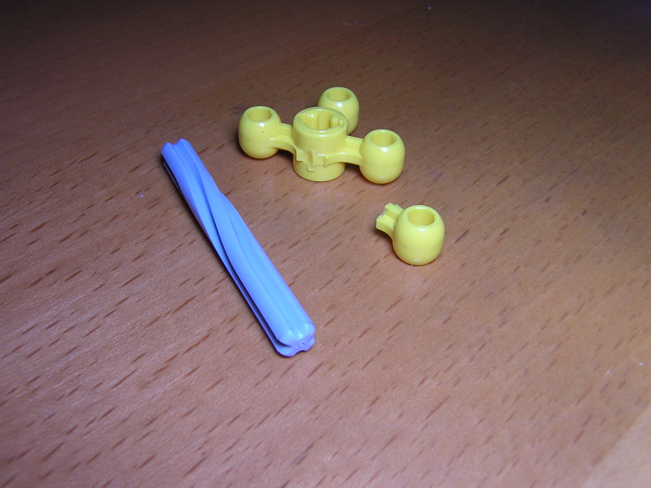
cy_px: 244
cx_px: 326
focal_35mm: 36
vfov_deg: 39.7
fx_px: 677
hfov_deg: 51.4
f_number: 5.2
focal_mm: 4.7
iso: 100
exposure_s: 1/60.1
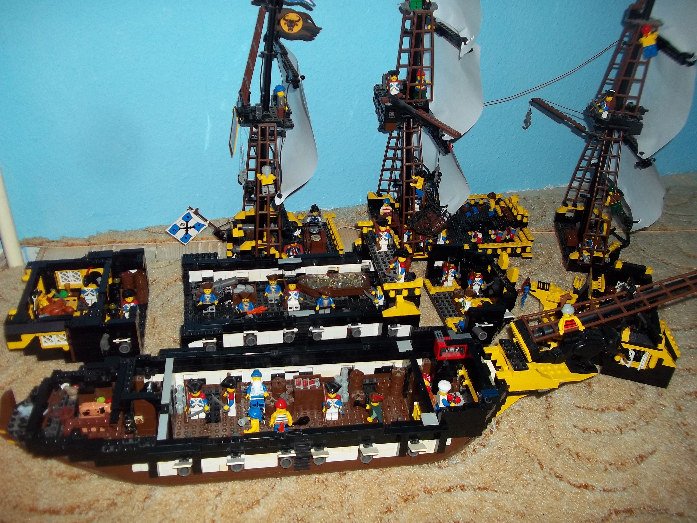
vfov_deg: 44.2
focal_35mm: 32
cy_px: 262
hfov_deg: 56.8
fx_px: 644
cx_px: 348
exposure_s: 1/30
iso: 80
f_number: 2.9
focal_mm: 5.7
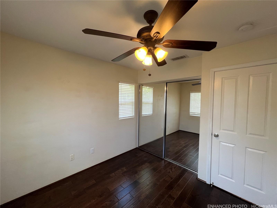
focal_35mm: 13
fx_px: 104
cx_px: 138
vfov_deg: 89.9
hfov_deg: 106.2
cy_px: 104
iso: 160
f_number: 1.8
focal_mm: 1.57
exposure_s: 1/120
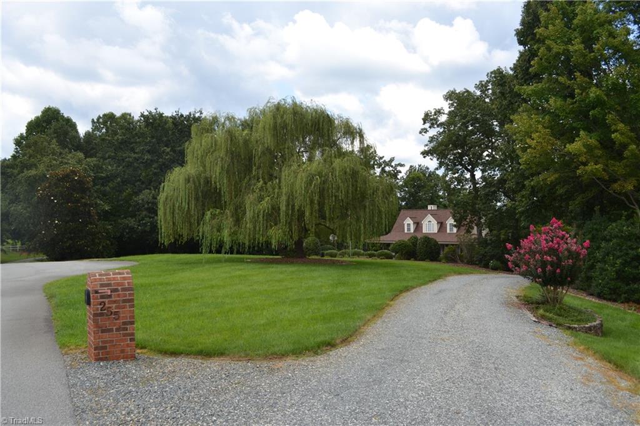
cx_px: 320
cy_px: 213
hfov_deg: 61.9
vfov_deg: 43.6
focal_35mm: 30
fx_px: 533
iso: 100
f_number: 7.1
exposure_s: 1/200
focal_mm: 20
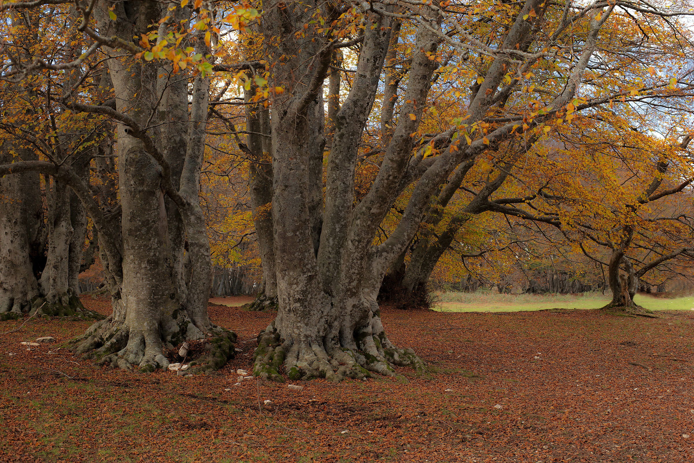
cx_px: 347
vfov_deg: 27.0
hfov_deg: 39.6
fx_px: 964
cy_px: 232
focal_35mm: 50
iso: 100
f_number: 8
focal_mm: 50
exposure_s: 1/30
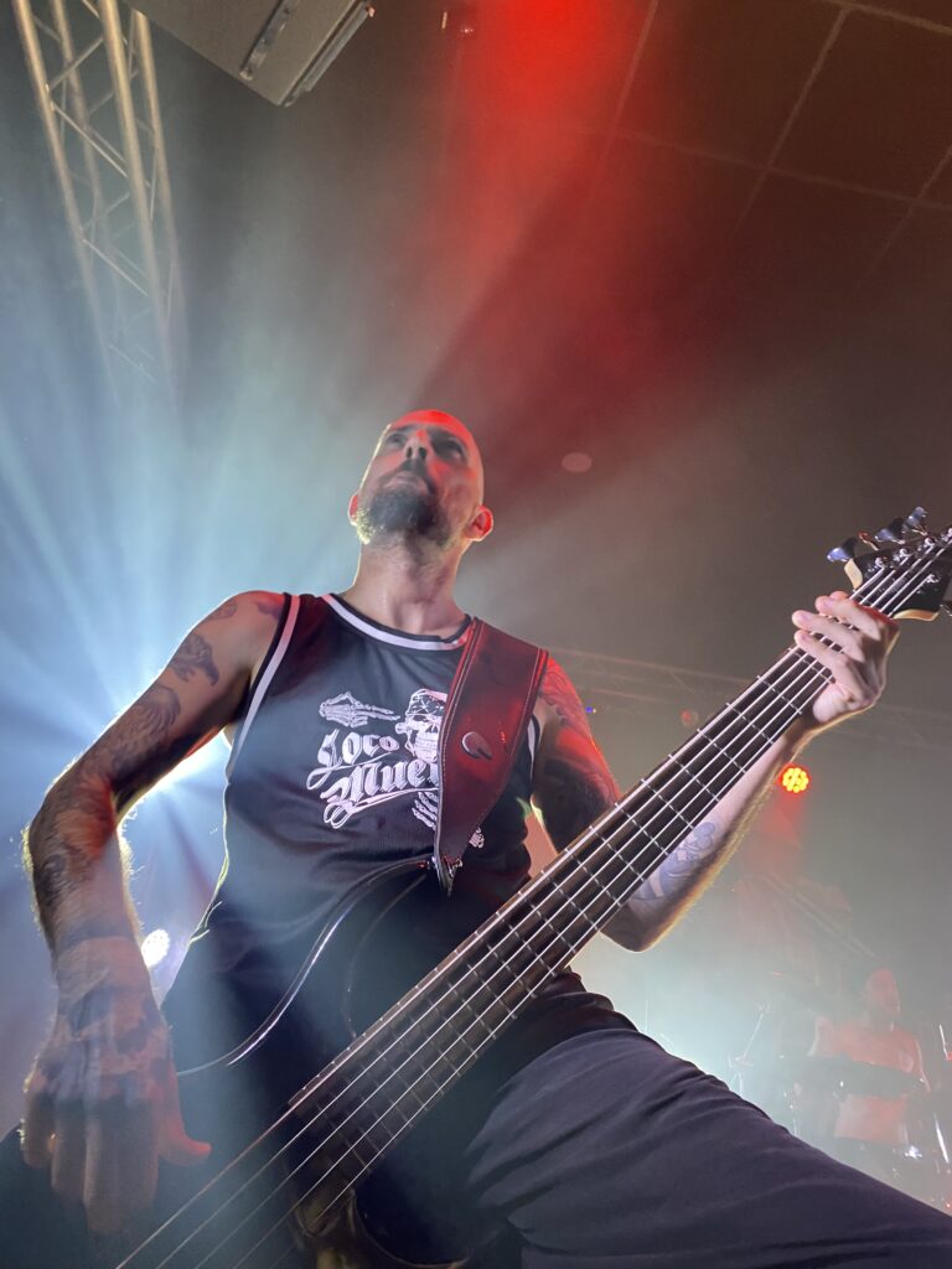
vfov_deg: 67.3
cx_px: 476
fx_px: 953
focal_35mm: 26
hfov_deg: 53.1
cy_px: 634
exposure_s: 1/60
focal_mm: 4.25
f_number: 1.8
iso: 200
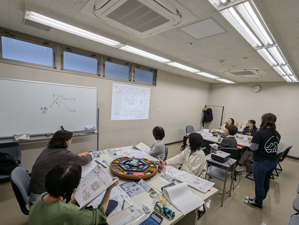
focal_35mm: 16
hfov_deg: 94.4
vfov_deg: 78.1
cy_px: 121
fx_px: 138
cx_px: 151
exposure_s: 1/120
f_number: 2.2
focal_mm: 1.95
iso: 37
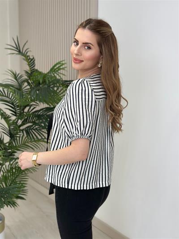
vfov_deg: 39.6
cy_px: 120
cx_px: 90
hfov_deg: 30.3
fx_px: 331
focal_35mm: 48
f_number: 1.78
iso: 80
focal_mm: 6.86
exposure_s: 1/297
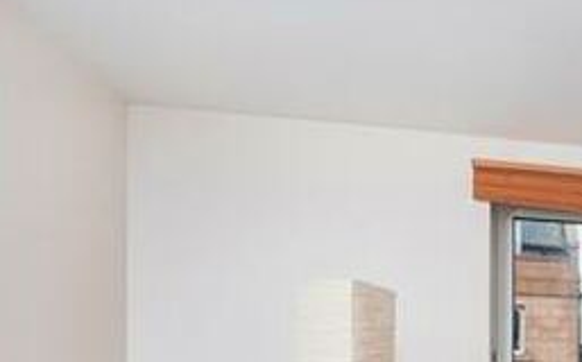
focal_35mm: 50
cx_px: 666
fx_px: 792
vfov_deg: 23.6
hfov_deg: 34.0
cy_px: 429
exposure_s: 1/60
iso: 200
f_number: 8
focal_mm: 12
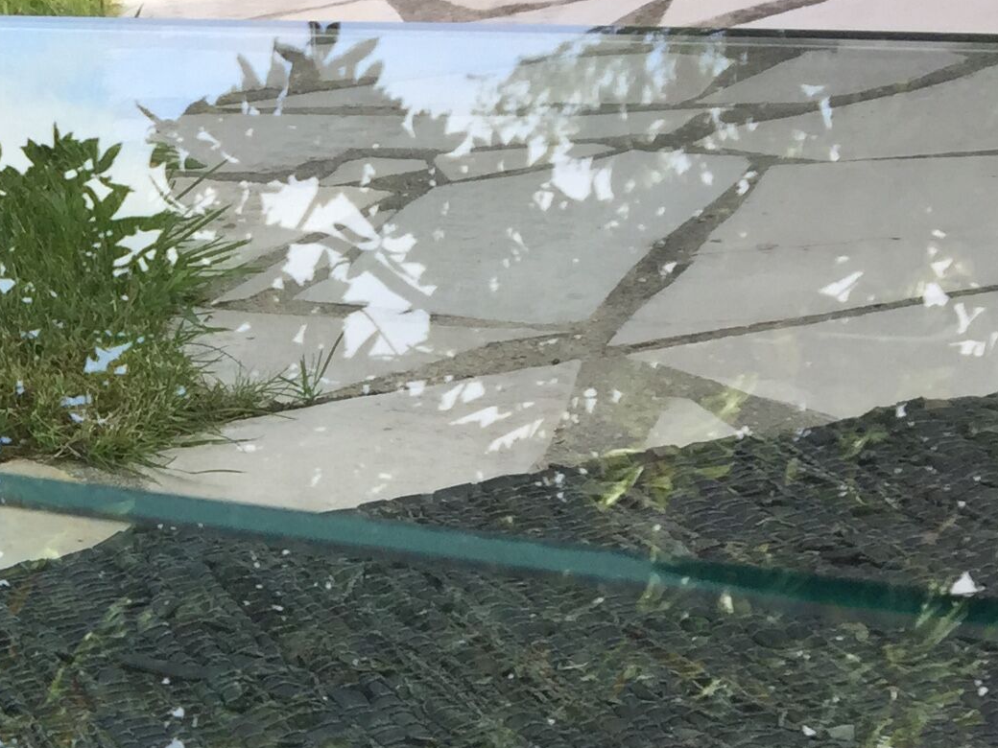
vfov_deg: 15.4
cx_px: -271
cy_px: 998
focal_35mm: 91
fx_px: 2624
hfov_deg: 19.9
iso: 32
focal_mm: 4.15
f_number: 2.2
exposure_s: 1/706
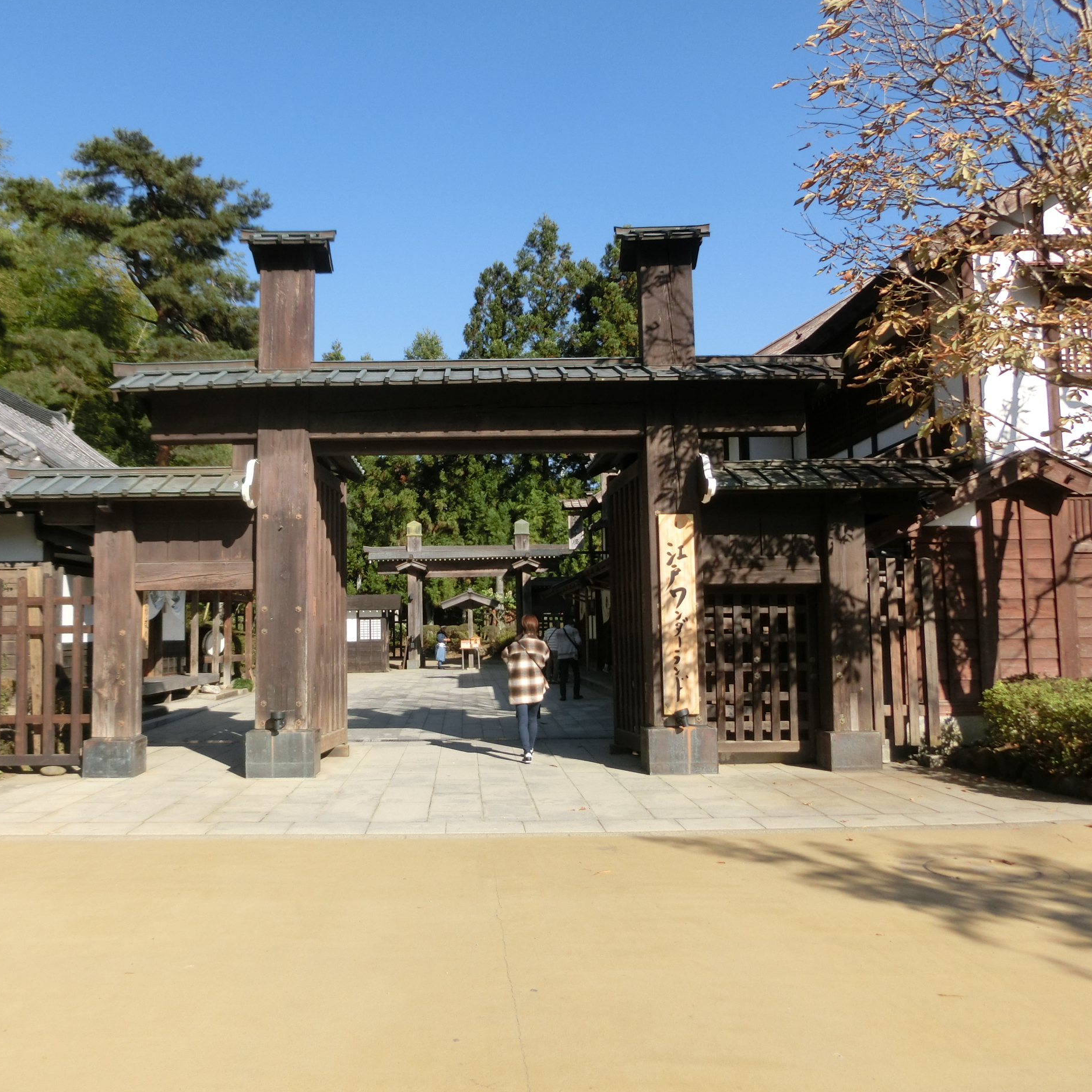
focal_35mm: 29
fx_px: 1035
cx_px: 451
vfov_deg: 55.6
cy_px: 553
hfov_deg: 55.3
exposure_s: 1/1000
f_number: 3
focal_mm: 4.24
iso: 80
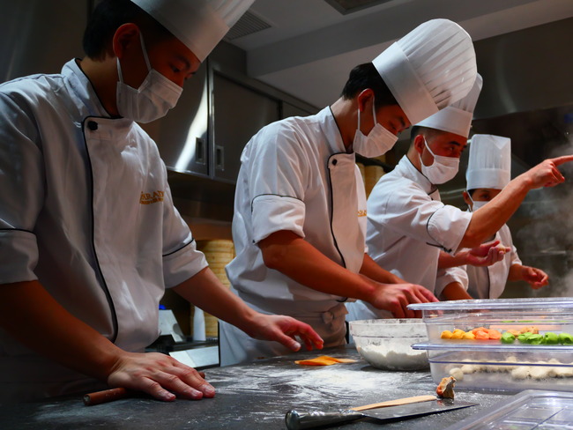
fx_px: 596
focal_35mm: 36
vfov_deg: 39.7
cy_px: 215
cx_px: 286
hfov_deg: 51.3
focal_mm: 18
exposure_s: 1/100
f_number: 4.2
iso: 640
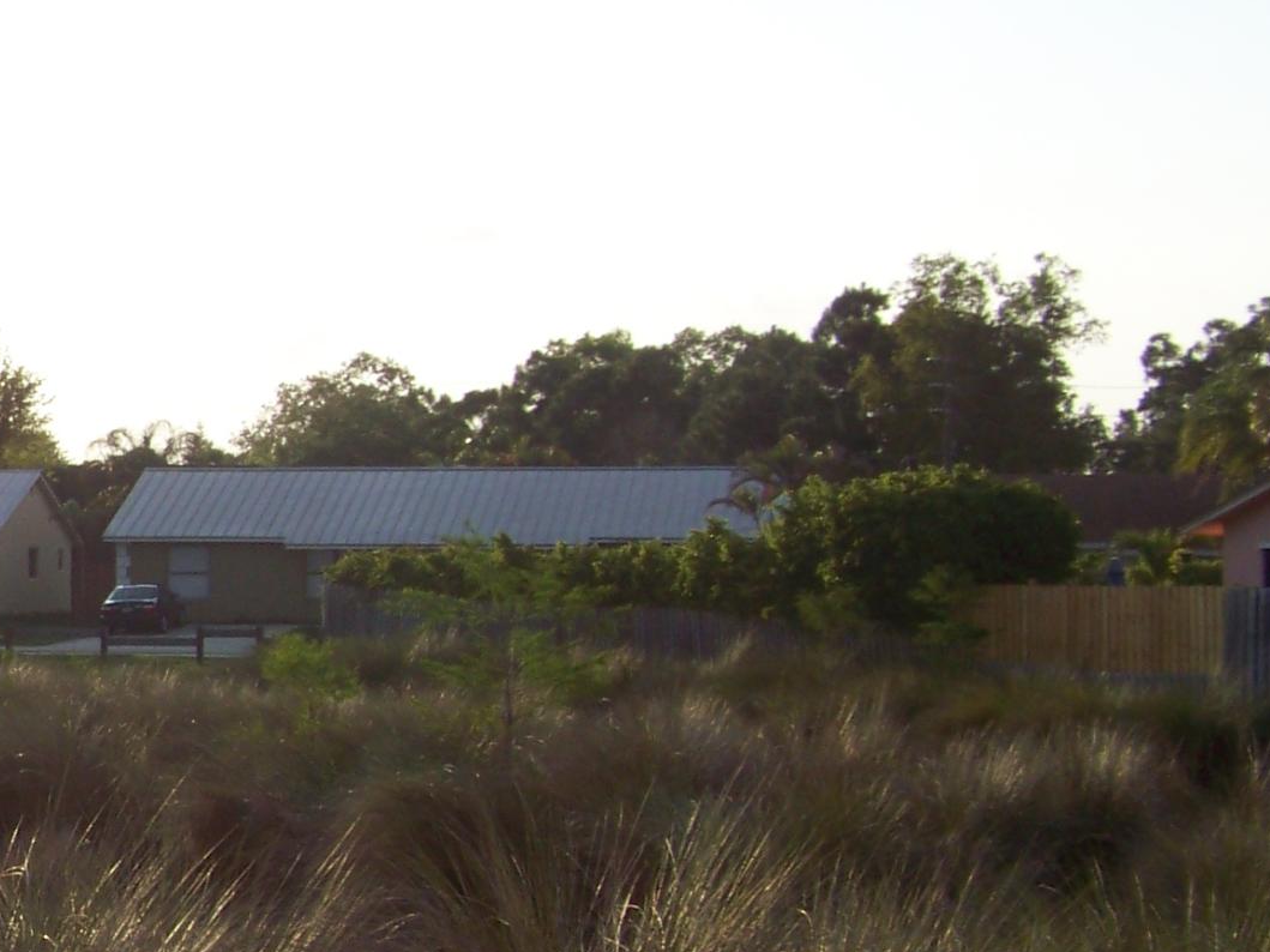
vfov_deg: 14.5
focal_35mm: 102
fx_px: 3742
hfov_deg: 17.8
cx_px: -446
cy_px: 693
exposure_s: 1/500
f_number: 4
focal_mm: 5.85
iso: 66
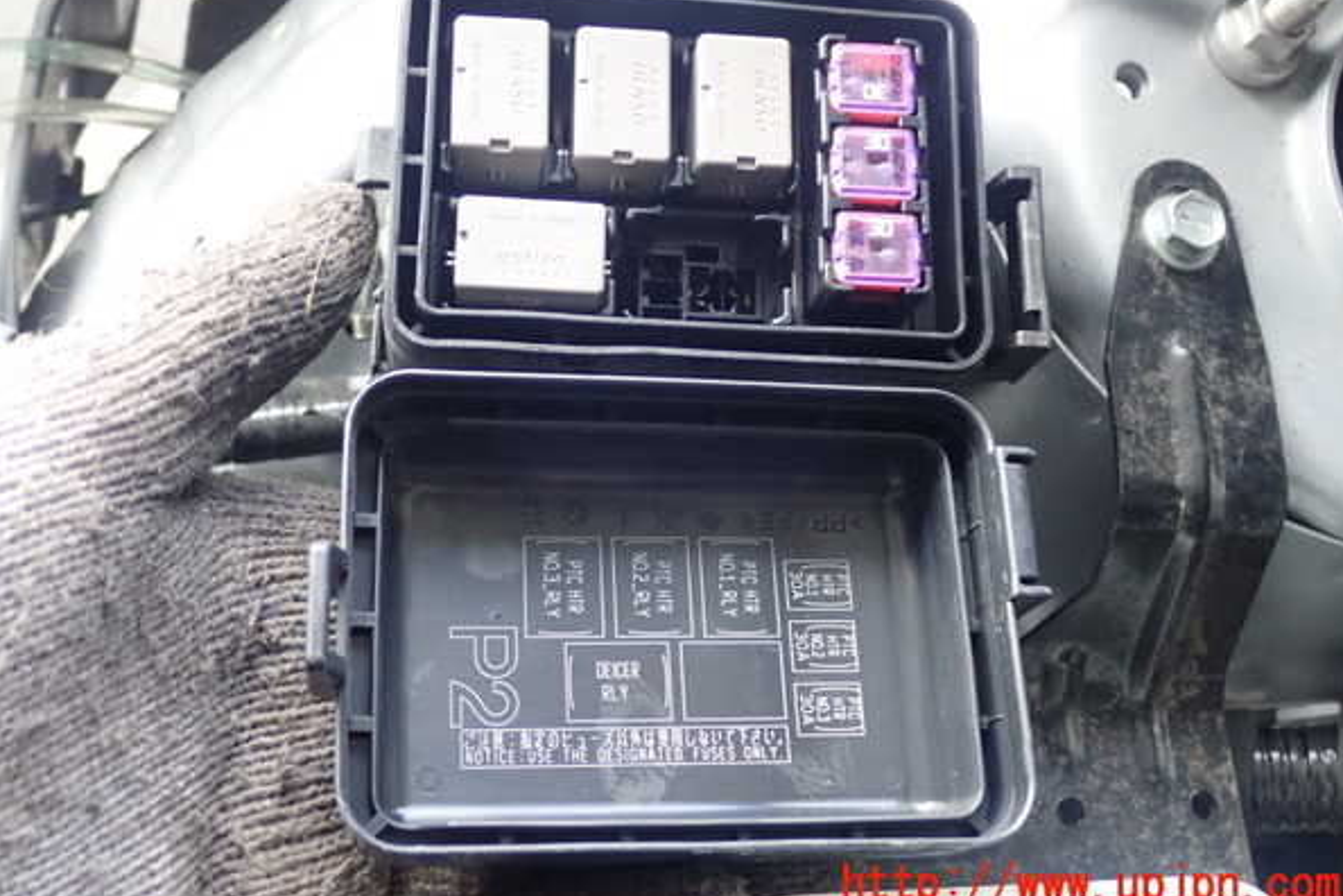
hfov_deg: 46.4
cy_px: 405
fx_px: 1567
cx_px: 674
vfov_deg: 31.9
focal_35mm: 42
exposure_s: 1/60
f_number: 2.8
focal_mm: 7.34
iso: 800
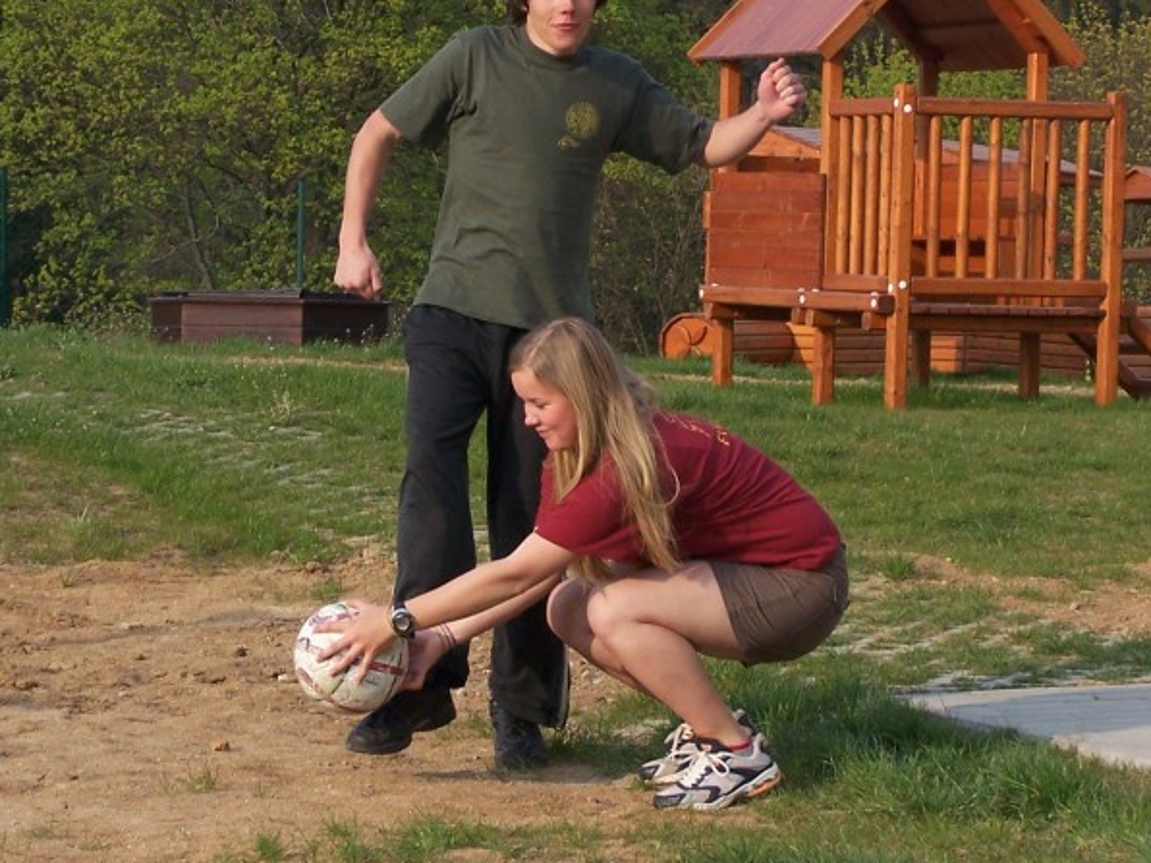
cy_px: 305
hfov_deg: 14.0
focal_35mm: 141
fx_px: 4688
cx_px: 593
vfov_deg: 10.5
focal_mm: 13.7
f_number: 3.2
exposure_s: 1/640
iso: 80
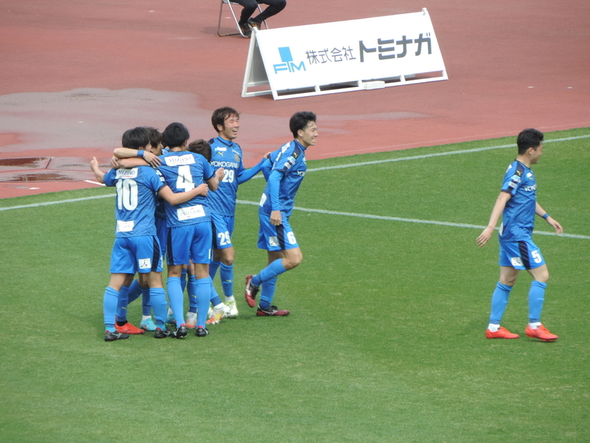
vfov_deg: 2.7
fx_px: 9374
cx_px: 295
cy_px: 222
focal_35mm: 550
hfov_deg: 3.6
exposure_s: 1/250
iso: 80
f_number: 4.9
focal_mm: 98.1
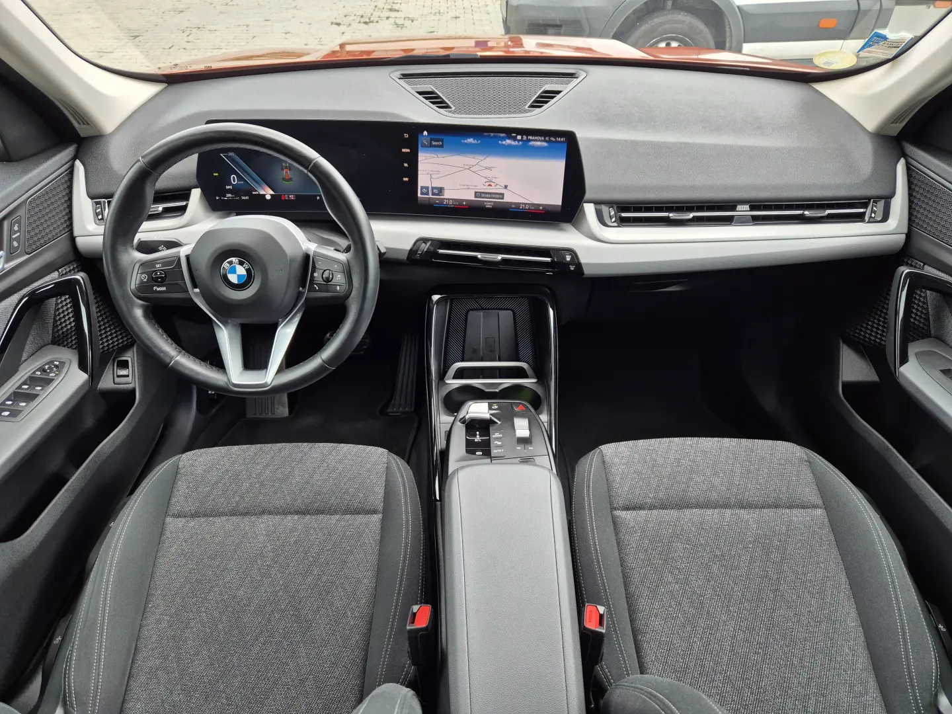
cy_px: 357
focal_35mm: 23
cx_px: 476
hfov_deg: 73.9
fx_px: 633
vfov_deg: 58.9
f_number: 1.8
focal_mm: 5.4
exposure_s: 1/180
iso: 80
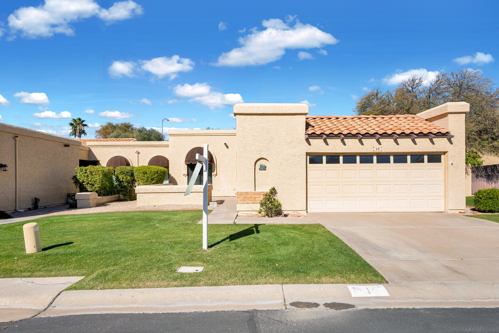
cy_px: 166
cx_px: 250
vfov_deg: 59.5
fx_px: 291
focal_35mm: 21
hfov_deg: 81.2
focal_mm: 21
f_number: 9
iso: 125
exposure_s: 1/200
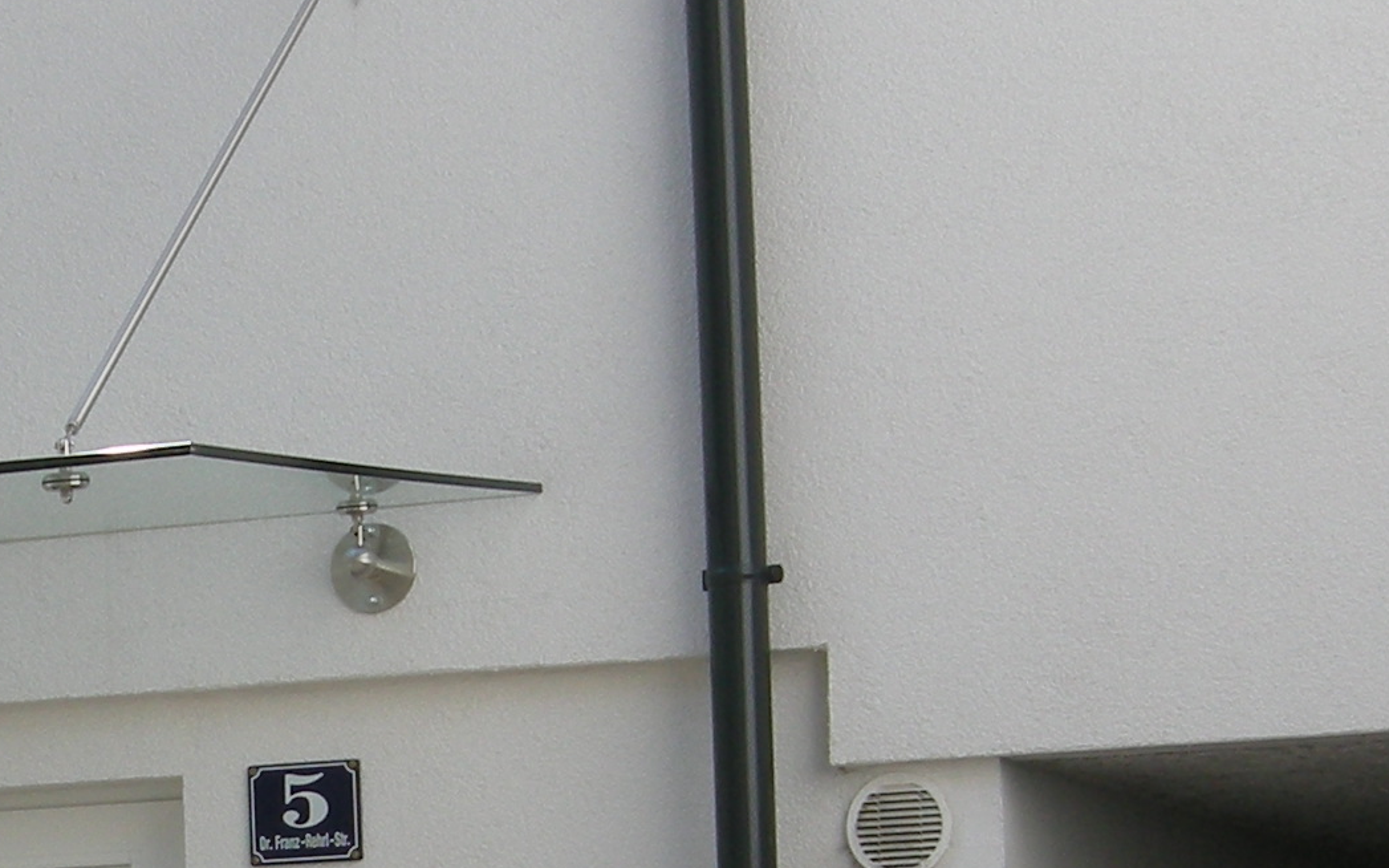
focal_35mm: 133
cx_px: 131
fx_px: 5034
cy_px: 991
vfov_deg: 9.7
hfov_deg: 15.5
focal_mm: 7.5
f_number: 4.8
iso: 64
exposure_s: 1/197
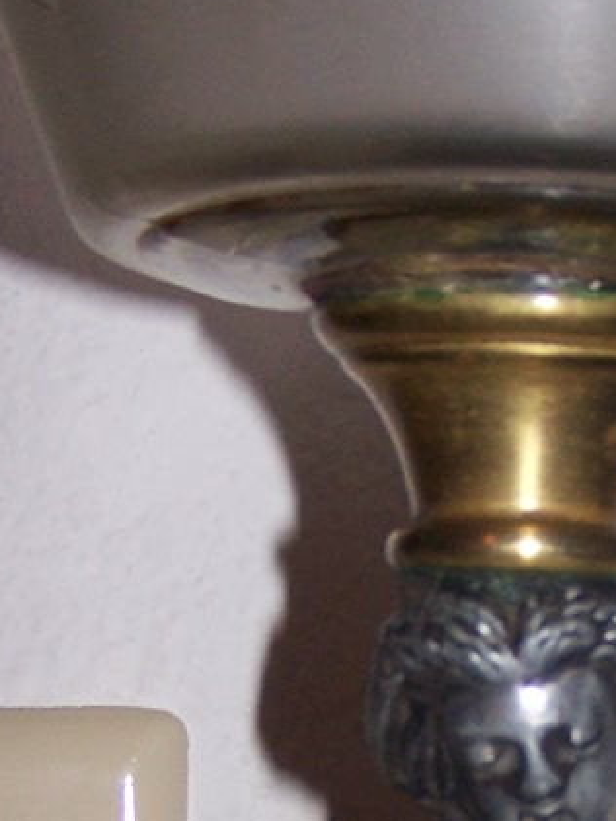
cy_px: 848
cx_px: 495
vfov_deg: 13.9
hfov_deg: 10.6
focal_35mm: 140
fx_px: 3320
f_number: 2.8
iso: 80
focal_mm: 6.3
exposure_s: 1/60
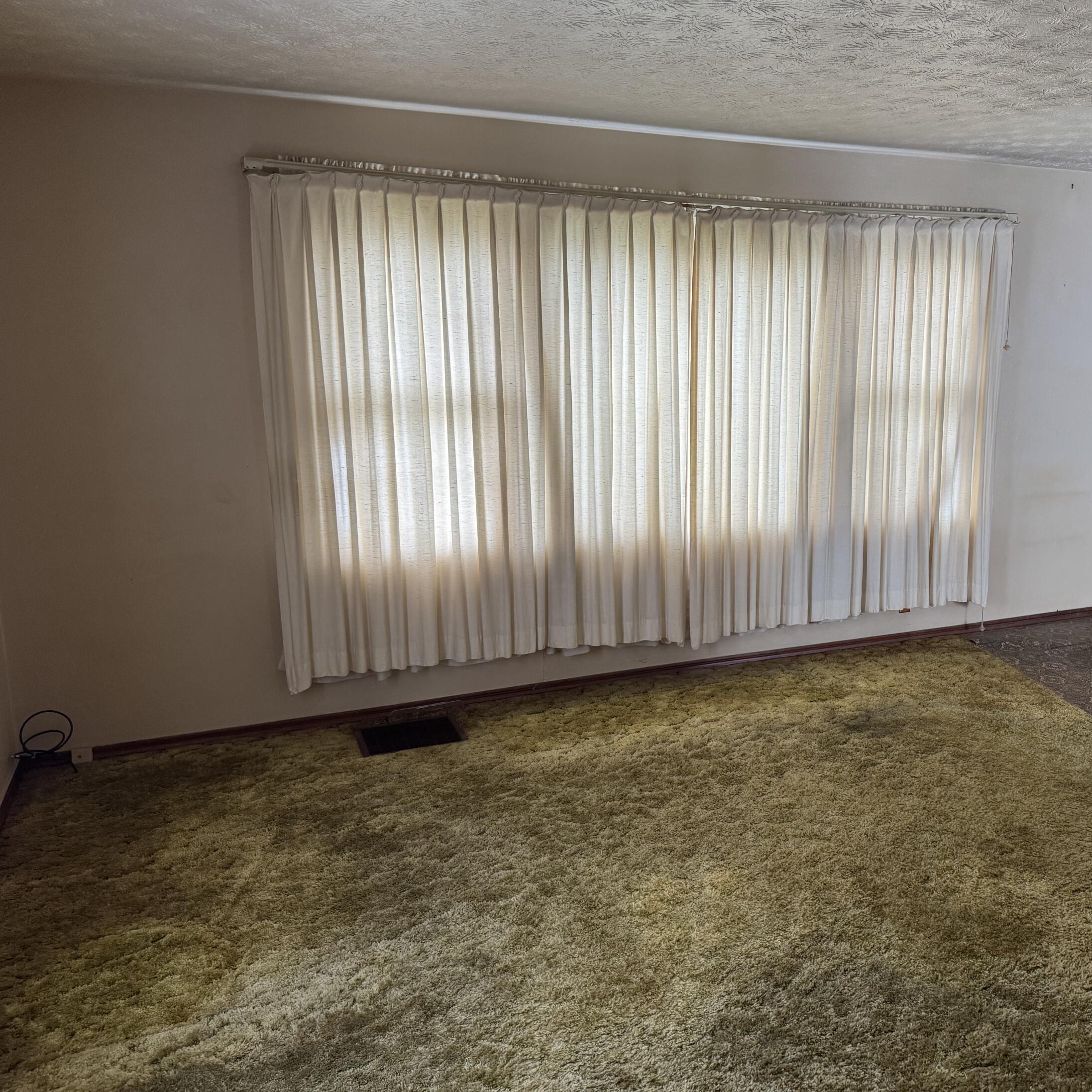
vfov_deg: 55.6
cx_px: 711
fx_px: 1035
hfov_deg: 54.7
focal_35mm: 29
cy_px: 545
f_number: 1.78
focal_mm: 6.76
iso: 200
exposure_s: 1/63
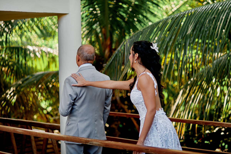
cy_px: 77
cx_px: 116
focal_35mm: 85
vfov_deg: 16.1
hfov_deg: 23.9
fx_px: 546
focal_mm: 85
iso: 100
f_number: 2
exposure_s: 1/320
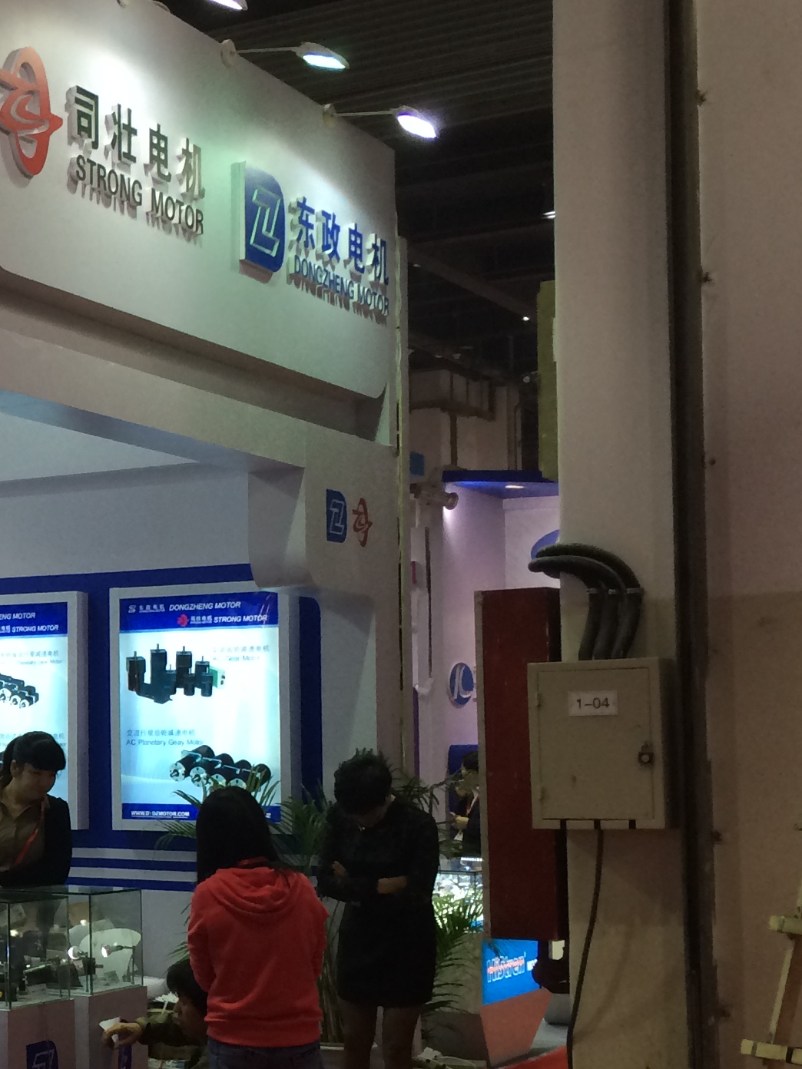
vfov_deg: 28.4
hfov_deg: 19.1
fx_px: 2101
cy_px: 683
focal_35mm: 68
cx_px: -376
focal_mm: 4.15
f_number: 2.2
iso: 32
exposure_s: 1/40
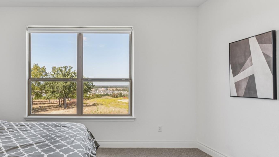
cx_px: 84
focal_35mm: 22
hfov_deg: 77.4
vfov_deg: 51.4
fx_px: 163
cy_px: 86
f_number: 8
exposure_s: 1/25
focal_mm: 14
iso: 100
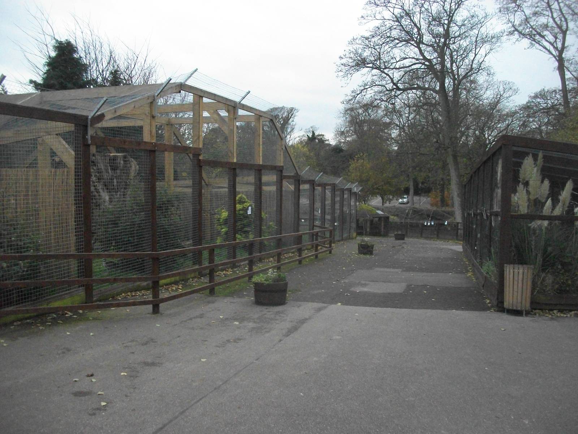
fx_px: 534
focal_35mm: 32
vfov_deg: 44.2
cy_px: 217
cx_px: 289
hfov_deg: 56.8
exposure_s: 1/500
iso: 528
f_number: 2.9
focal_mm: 5.7
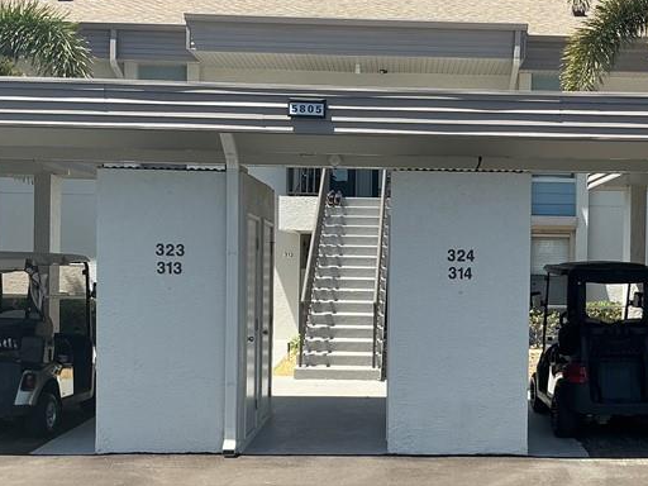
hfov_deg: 32.9
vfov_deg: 25.2
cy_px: 306
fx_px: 1086
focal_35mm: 58
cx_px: 438
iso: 25
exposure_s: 1/1015
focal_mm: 3
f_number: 1.8
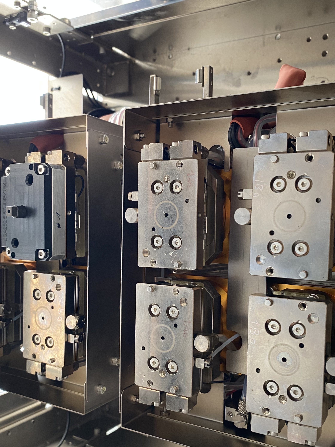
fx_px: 452
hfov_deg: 40.7
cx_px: 166
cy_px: 253
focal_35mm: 35
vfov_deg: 52.5
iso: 200
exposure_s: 1/60
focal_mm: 4.25
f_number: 1.8
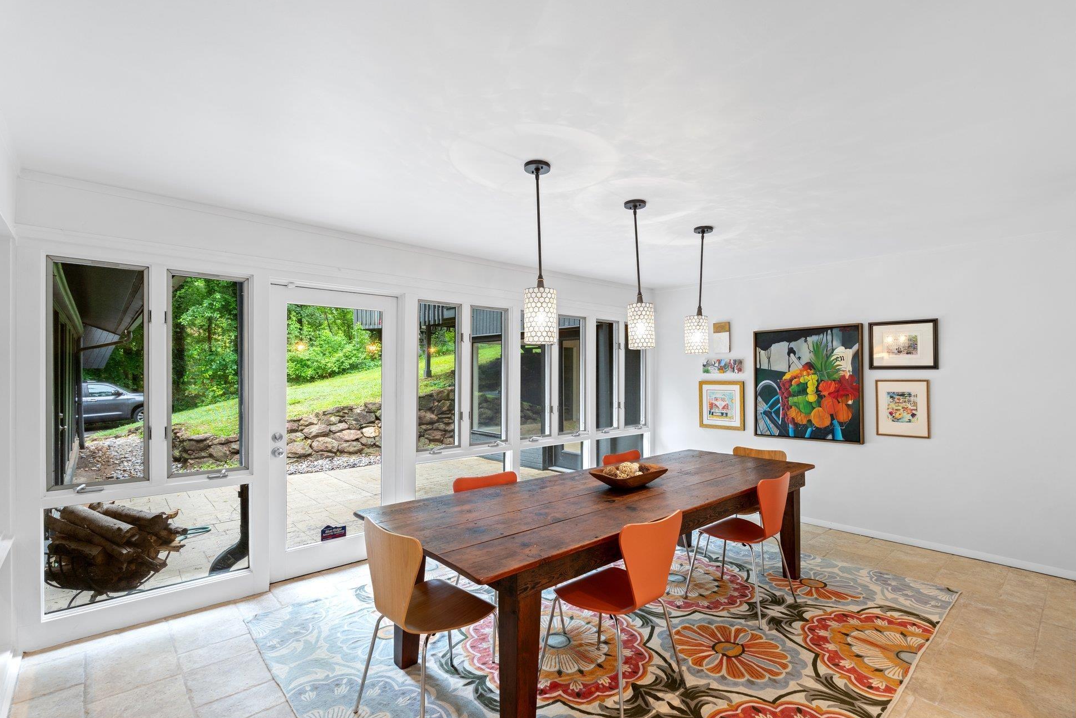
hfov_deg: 93.3
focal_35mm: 17
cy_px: 374
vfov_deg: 70.4
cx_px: 552
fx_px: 508
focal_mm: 16
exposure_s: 1/1.67
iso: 250
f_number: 8
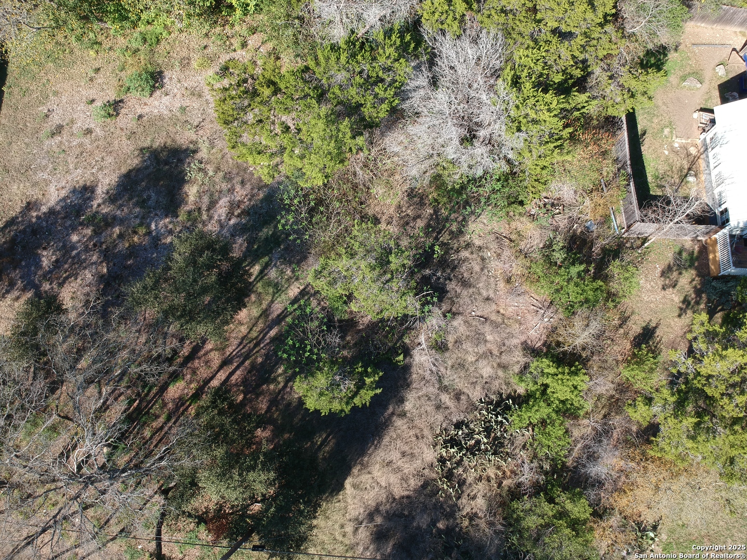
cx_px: 374
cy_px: 280
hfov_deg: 69.4
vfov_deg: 54.9
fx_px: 539
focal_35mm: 25
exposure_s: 1/400
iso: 100
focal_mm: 4.49
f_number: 2.6
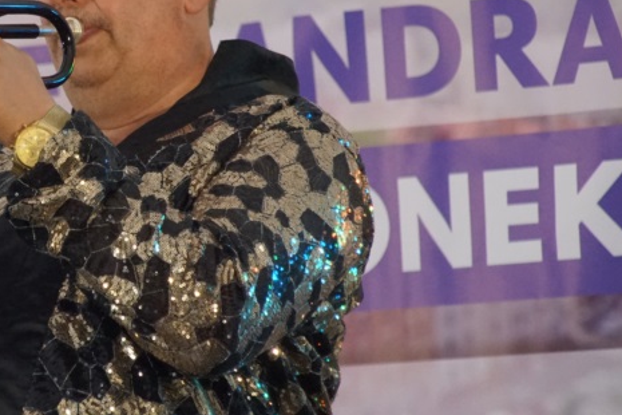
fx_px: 7517
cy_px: 176
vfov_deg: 3.2
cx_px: 63
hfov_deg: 4.7
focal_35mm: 435
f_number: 5.6
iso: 3200
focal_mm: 135
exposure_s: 1/200
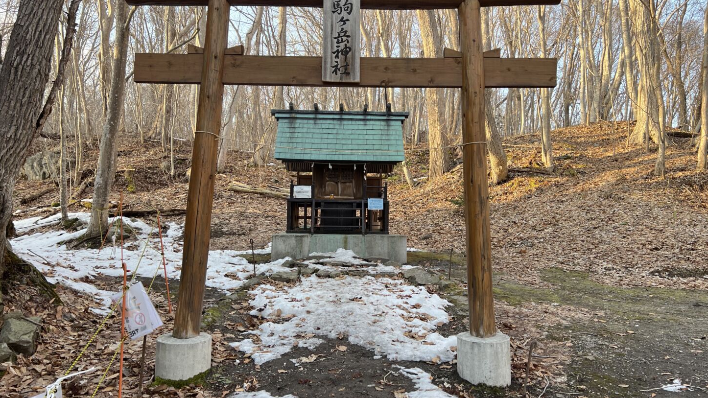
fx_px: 544
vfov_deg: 40.2
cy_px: 193
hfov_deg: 66.1
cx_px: 361
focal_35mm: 29
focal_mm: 5.7
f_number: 1.5
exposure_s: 1/185
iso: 50
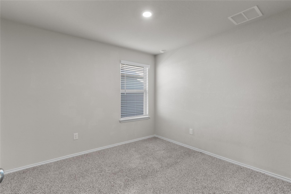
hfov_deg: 96.7
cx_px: 146
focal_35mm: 16
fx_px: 129
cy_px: 97
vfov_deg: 73.7
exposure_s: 1/2.5
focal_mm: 16
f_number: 8
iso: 500
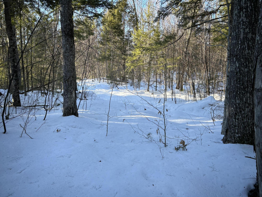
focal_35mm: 26
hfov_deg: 67.3
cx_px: 131
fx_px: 197
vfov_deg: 53.1
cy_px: 98
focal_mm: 5.7
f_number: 1.5
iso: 50
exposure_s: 1/347
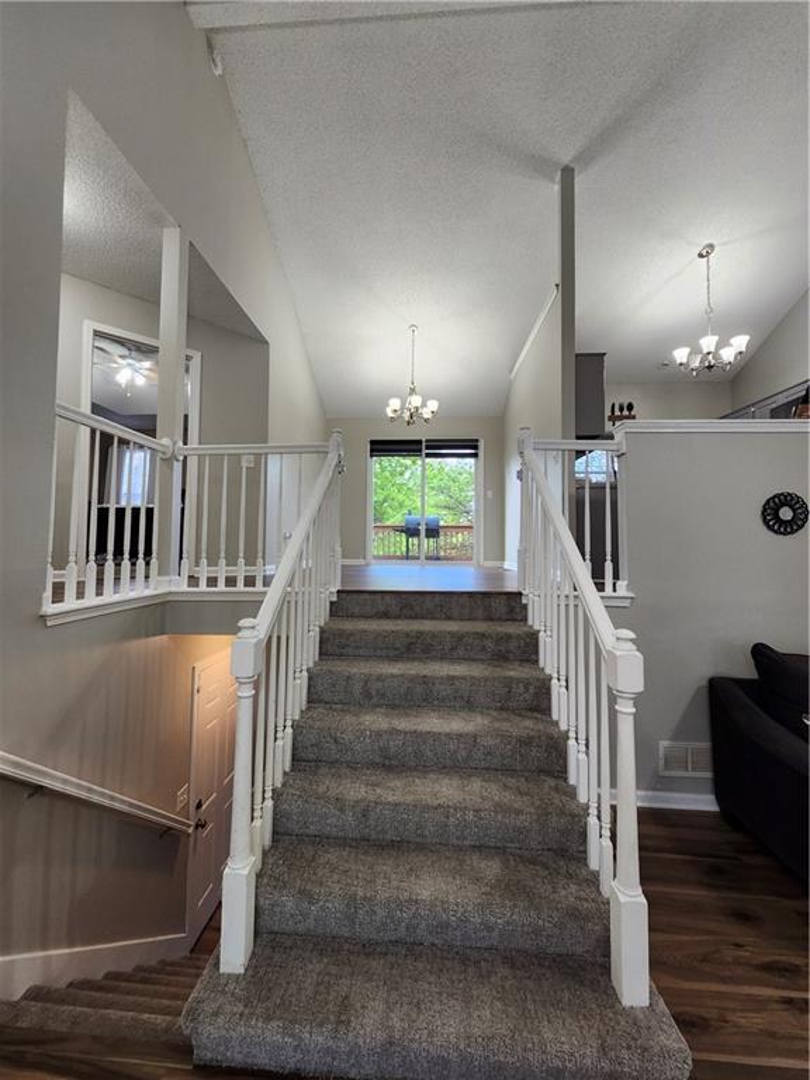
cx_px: 405
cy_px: 540
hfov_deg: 89.9
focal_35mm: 13
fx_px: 406
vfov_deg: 106.2
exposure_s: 1/60
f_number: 2.2
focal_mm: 1.74
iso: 125
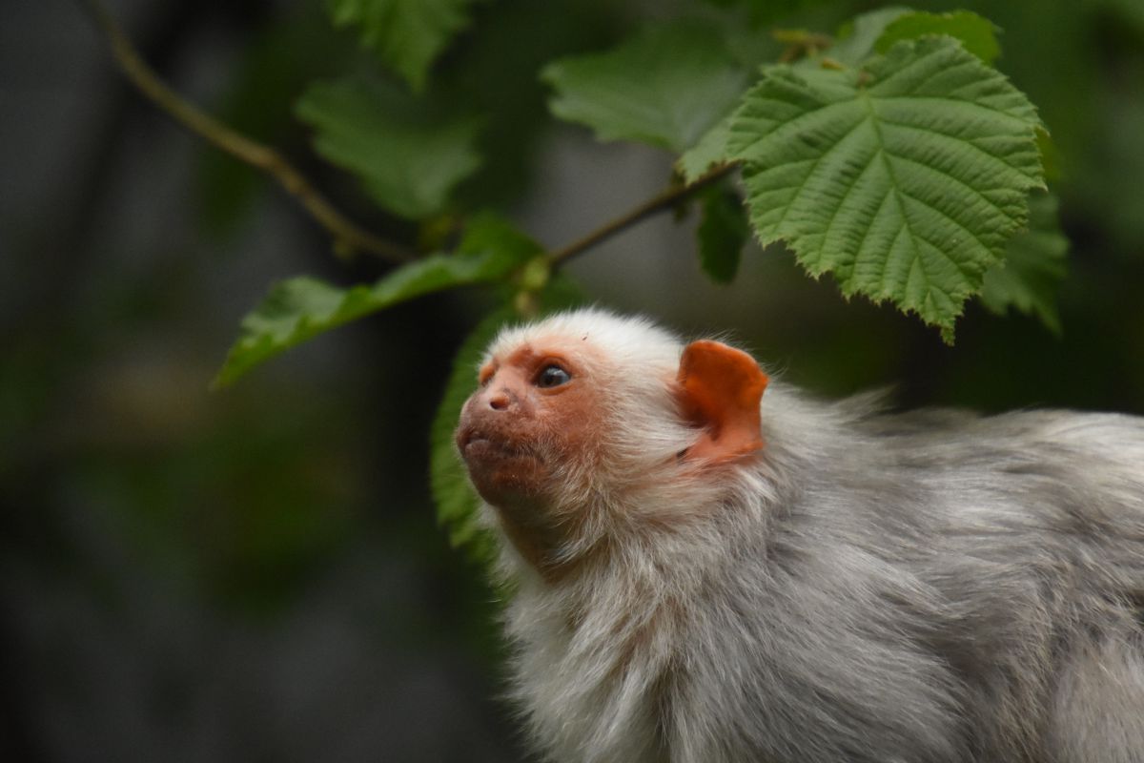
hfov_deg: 6.2
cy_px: 382
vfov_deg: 4.2
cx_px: 572
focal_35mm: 330
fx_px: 10486
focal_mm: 220
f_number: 6.3
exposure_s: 1/5000
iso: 4000
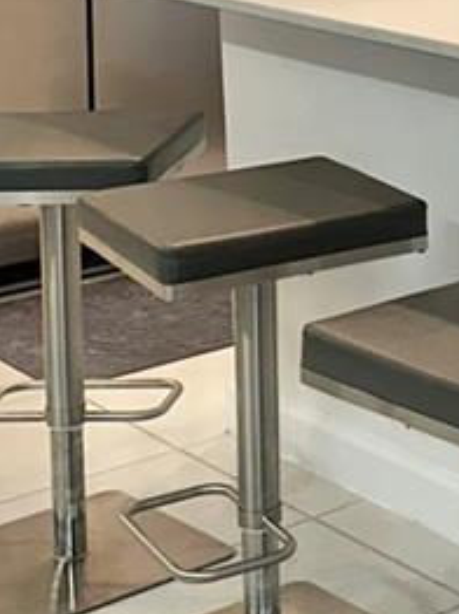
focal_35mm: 110
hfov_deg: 12.3
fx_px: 1948
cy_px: -110
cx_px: 827
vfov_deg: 17.1
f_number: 1.78
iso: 100
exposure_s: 1/120
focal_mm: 6.86
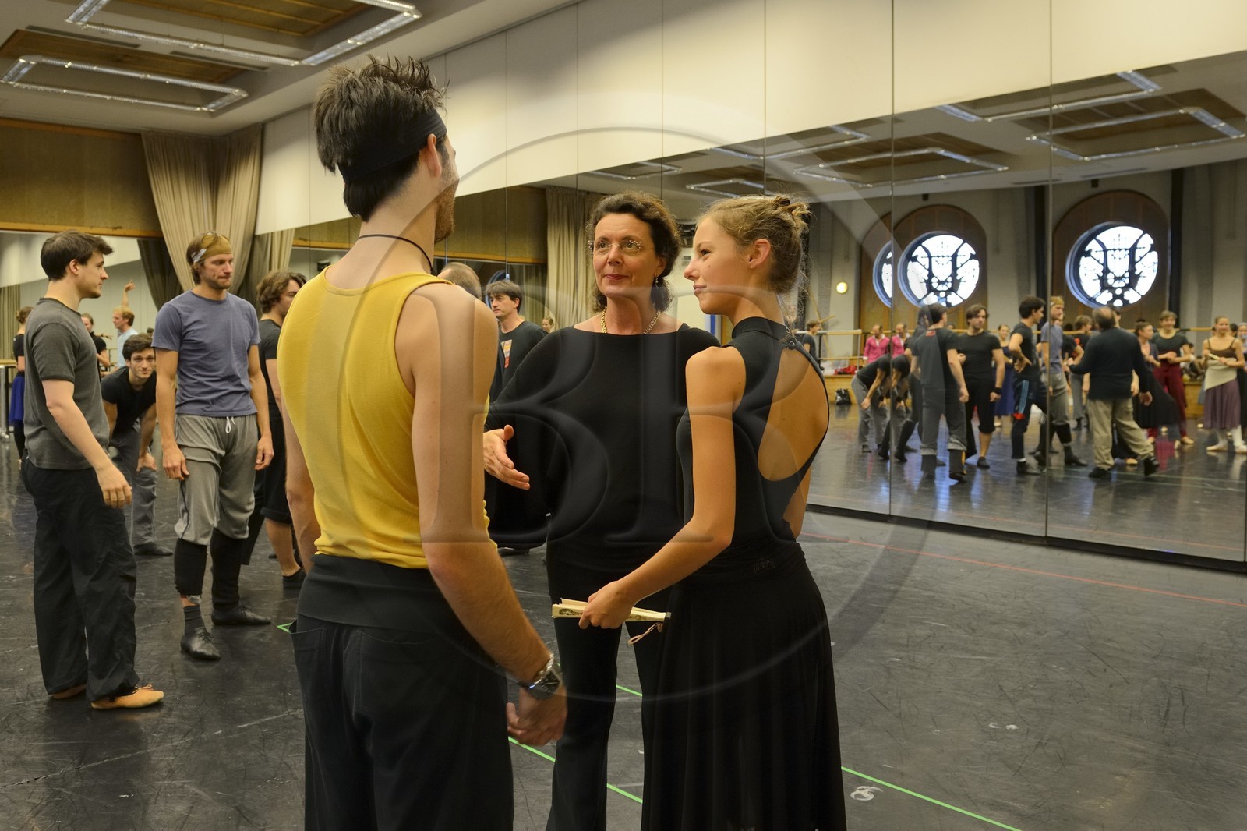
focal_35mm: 24
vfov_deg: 53.1
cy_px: 416
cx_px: 624
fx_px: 831
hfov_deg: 73.8
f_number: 5
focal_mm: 24
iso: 1600
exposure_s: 1/100
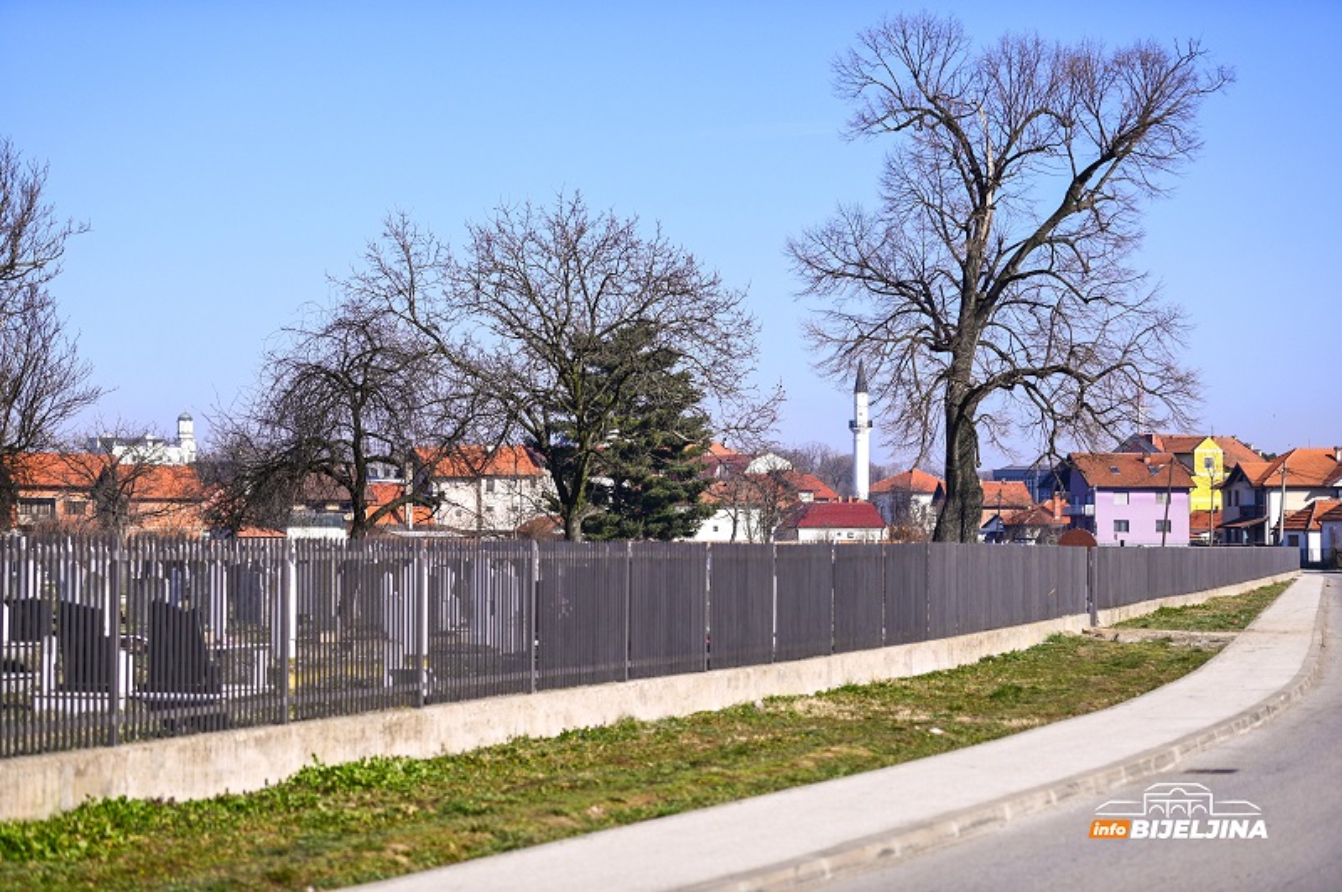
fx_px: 2607
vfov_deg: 19.4
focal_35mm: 70
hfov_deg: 28.9
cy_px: 446
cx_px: 671
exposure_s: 1/8000
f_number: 2.8
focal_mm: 70
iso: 400
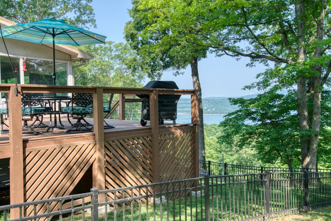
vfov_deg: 39.9
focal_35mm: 33
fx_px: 303
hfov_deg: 57.2
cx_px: 166
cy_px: 110
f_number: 7.1
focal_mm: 33
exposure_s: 1/1000
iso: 100
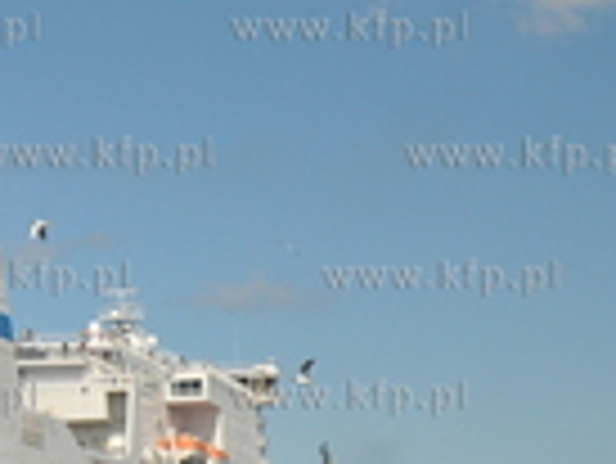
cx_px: -175
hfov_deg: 16.4
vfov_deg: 13.1
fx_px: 2020
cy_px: 212
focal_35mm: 113
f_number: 5.6
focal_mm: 27
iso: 400
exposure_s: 1/1600
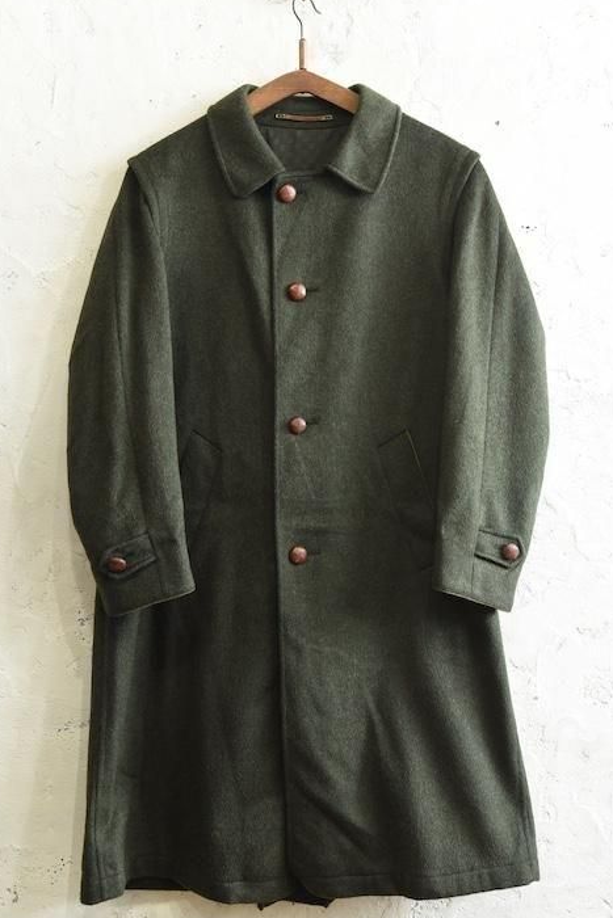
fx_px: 1098
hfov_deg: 31.2
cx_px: 299
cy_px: 435
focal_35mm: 43
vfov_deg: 45.4
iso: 1600
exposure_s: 1/80
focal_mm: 40
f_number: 5
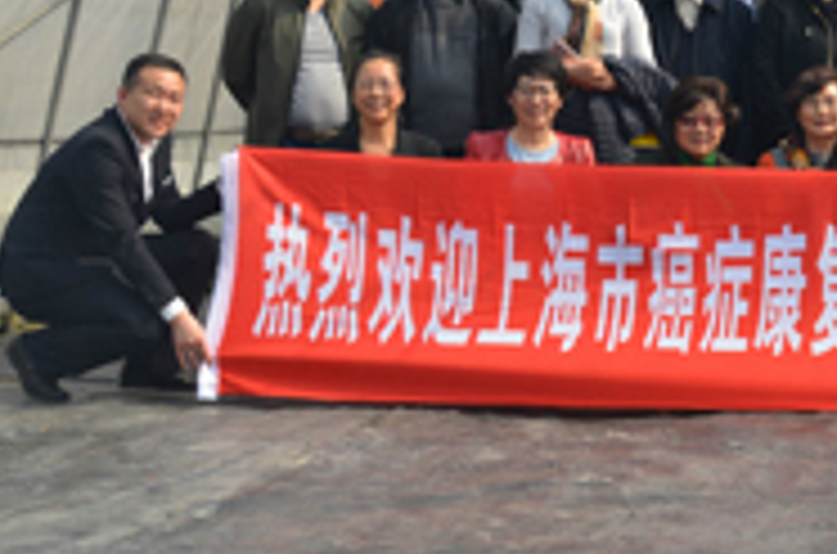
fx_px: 2249
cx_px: 963
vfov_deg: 14.0
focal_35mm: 97
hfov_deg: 20.0
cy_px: 218
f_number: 8
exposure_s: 1/250
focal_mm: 24
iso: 125
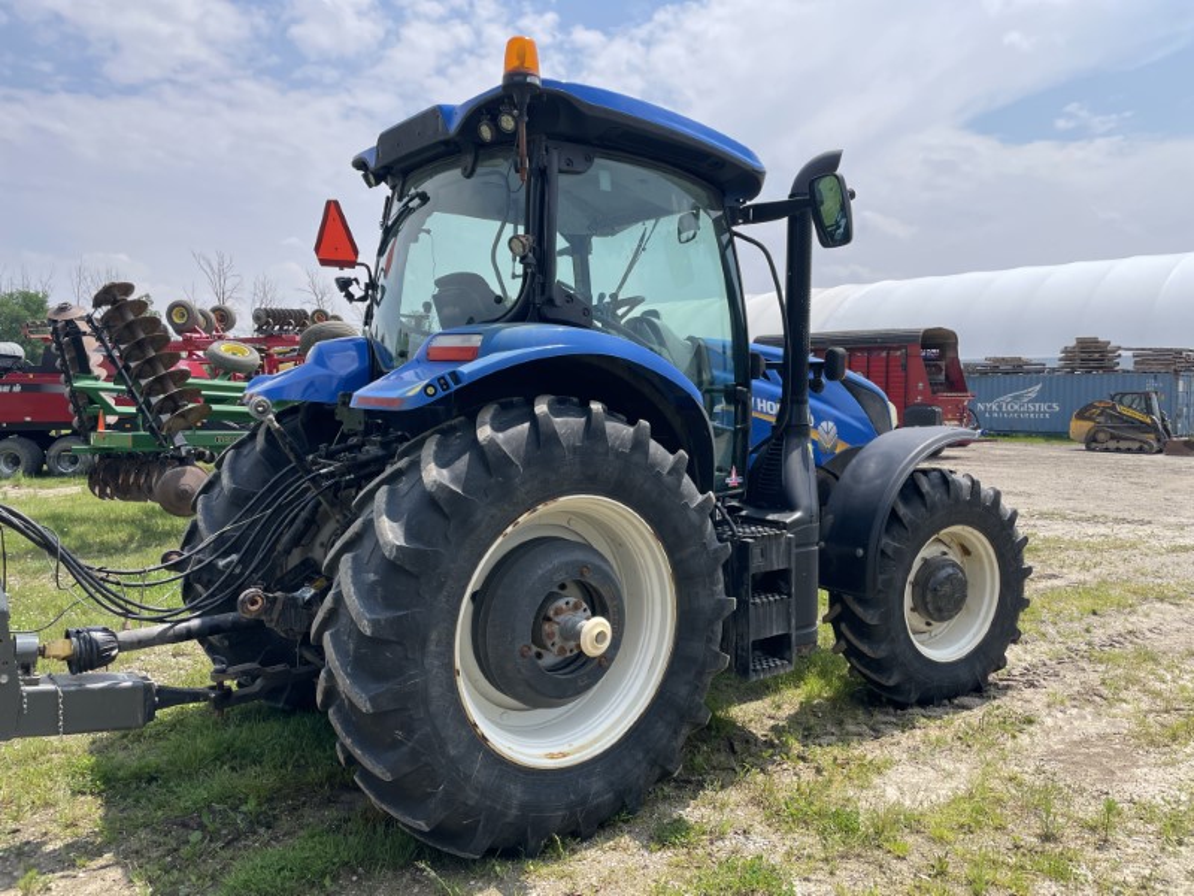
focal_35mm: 26
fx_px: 897
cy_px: 448
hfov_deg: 67.3
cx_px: 597
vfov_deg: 53.1
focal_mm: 4.2
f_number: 1.6
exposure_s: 1/2681
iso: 32
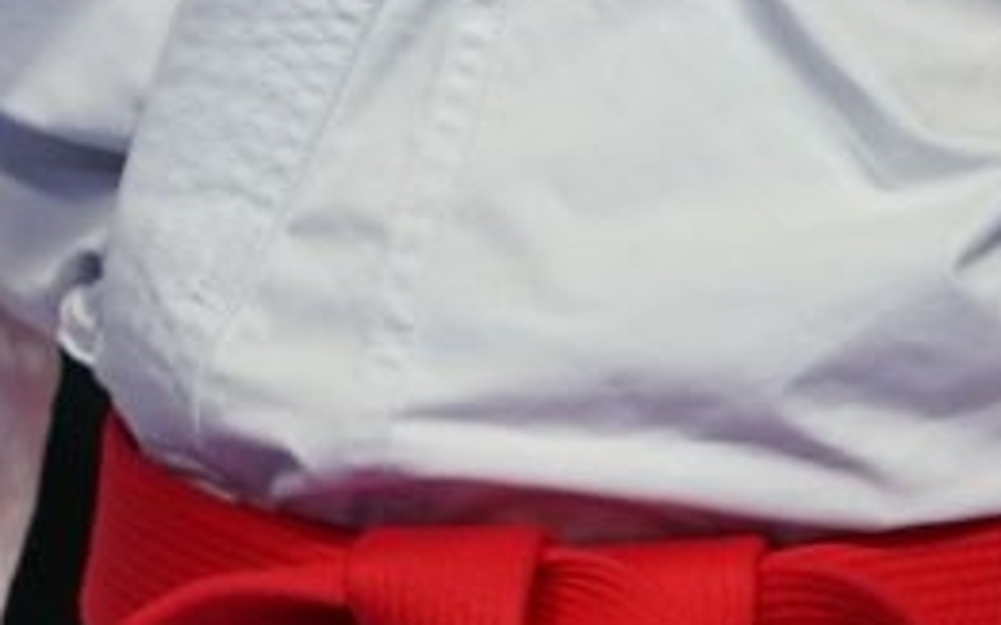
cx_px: 353
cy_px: -58
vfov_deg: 0.5
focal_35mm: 2808
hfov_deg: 0.7
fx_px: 76587
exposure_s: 1/500
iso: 640
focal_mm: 400
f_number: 2.8
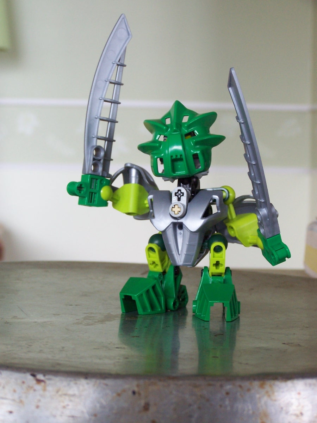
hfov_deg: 15.7
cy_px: 212
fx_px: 1148
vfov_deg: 20.9
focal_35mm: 94
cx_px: 158
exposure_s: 1/10
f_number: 3.2
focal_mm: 15.6
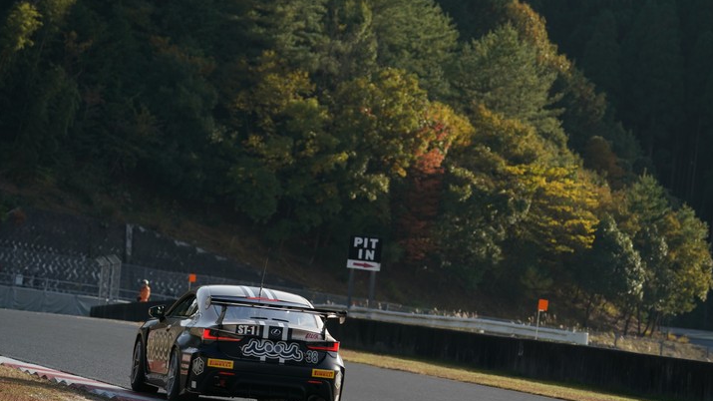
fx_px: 3989
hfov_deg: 10.2
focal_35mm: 211
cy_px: 231
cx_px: 356
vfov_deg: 5.8
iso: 250
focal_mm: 200
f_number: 6.3
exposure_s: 1/640
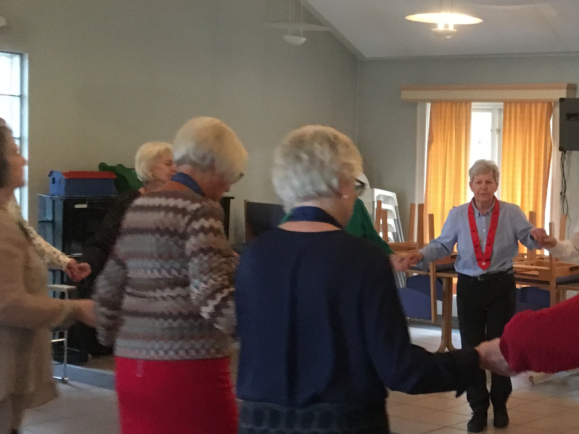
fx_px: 1104
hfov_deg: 27.7
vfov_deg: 22.3
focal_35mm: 66
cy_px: 231
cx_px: 574
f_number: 2.2
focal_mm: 4.15
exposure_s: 1/17
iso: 250
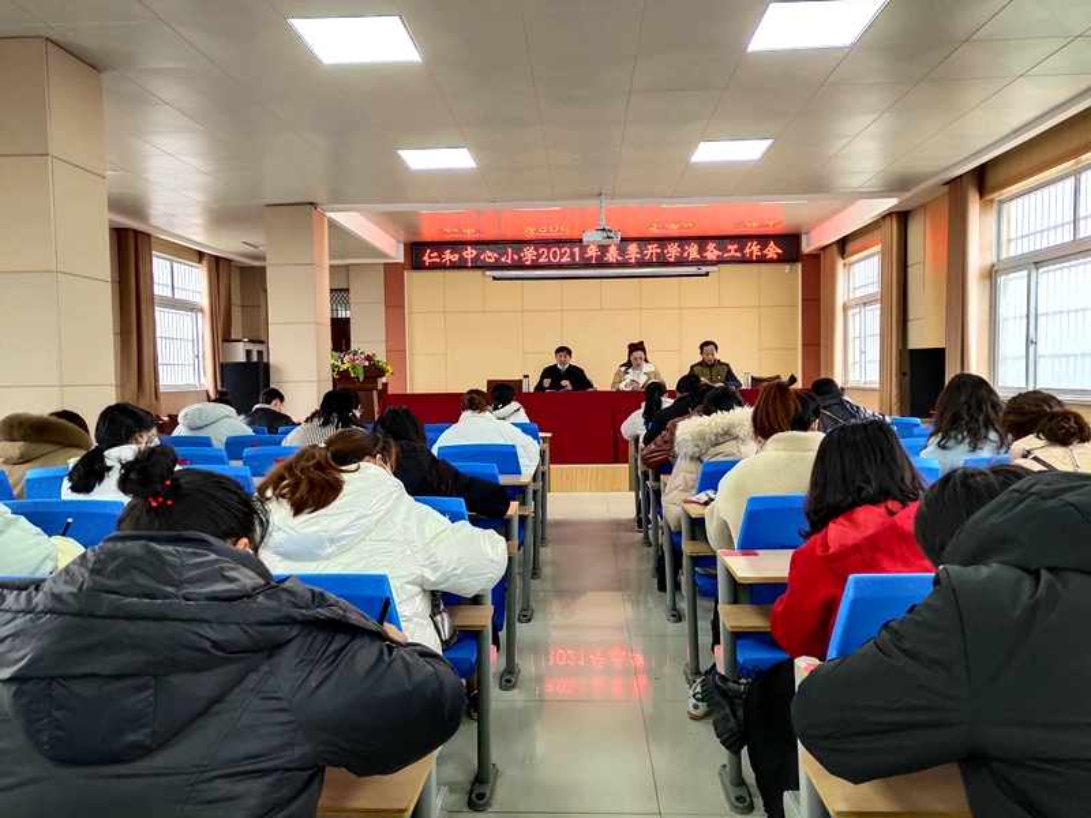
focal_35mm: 29
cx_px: 546
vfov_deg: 48.2
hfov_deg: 61.7
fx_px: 914
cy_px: 409
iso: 252
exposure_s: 1/100
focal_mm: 4.27
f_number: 1.8
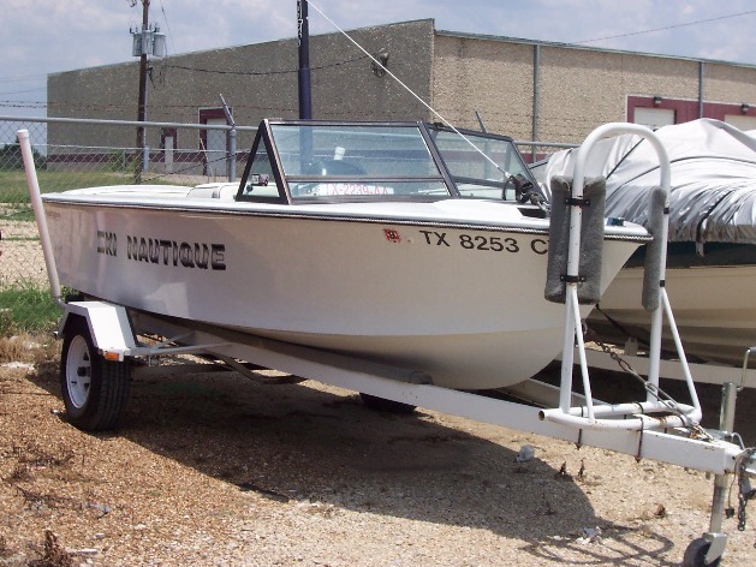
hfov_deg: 33.2
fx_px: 1267
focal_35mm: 58
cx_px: 381
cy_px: 287
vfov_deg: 25.2
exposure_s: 1/750
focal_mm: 8.6
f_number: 6.7
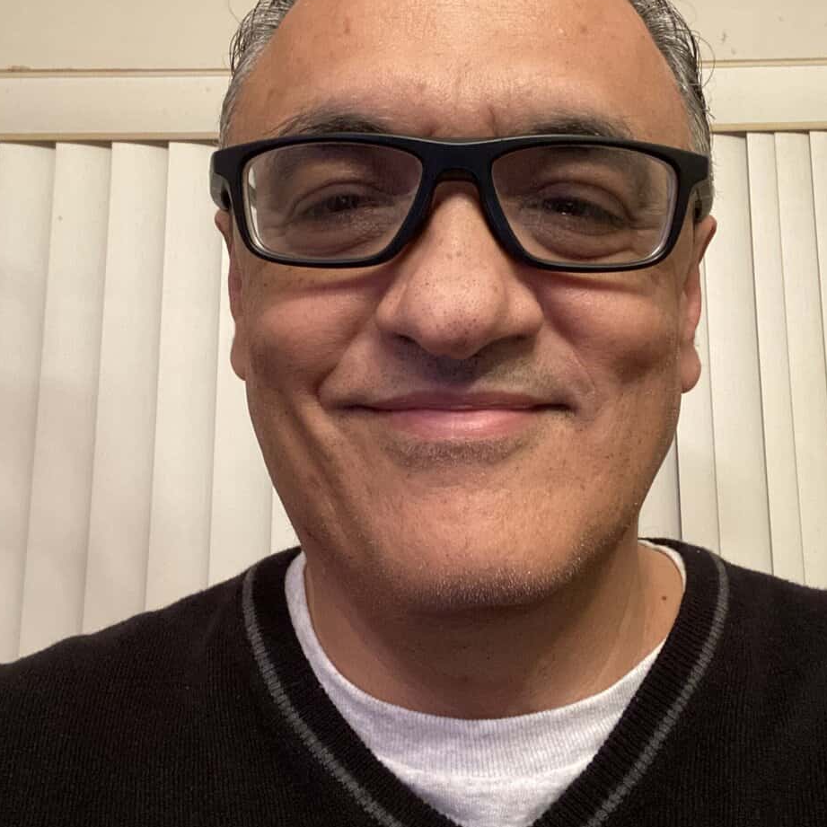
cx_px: 412
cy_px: 331
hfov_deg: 46.0
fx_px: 973
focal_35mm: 36
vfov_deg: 45.8
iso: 640
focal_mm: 2.71
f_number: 2.2
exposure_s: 1/24
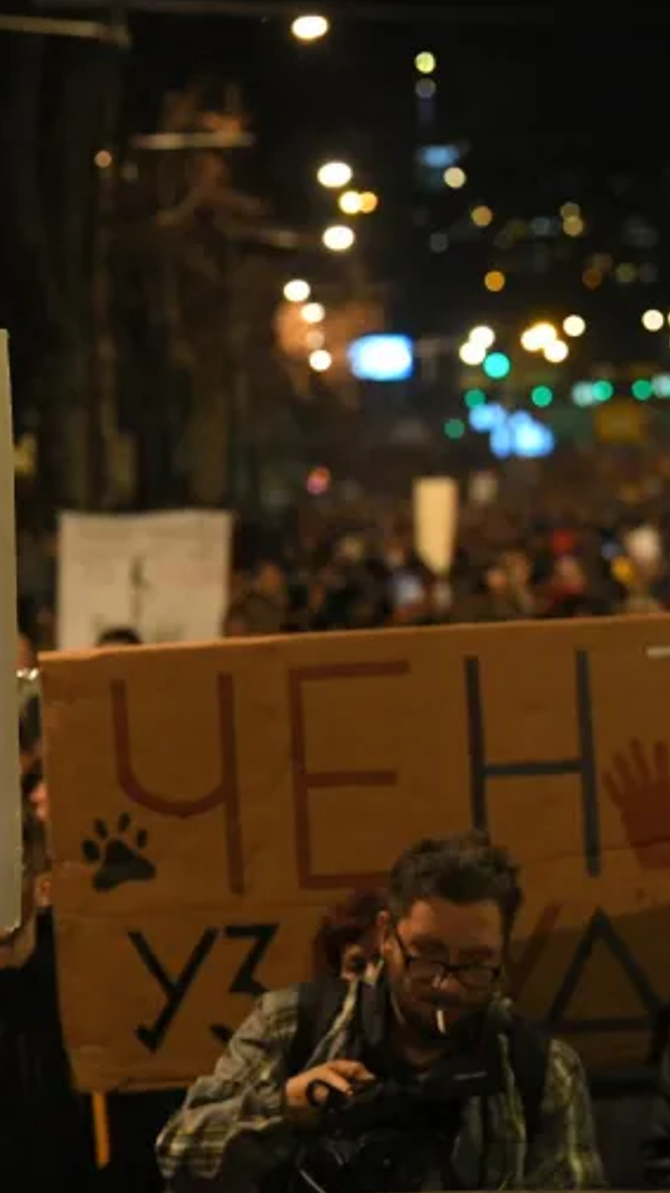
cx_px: 14
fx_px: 4301
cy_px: 598
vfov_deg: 15.8
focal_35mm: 136
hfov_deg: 8.9
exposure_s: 1/125
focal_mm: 86
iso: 6400
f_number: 4
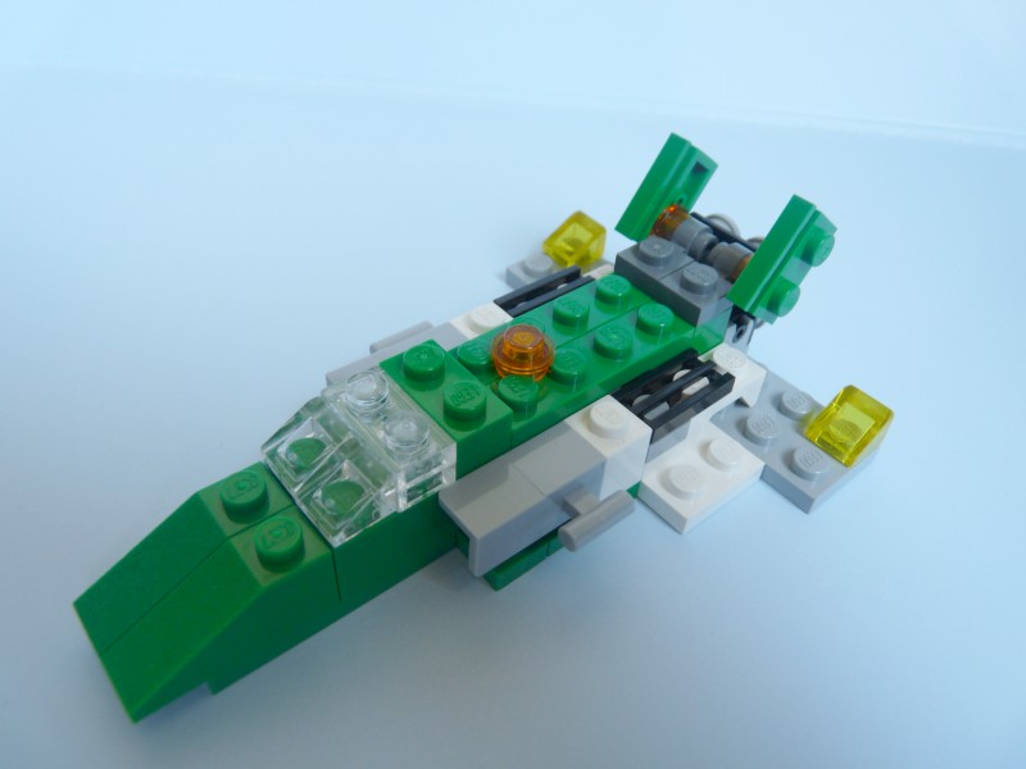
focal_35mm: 27
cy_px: 384
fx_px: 800
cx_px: 513
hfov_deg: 65.3
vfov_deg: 51.4
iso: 100
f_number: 3.2
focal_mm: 4.8
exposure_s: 1/20
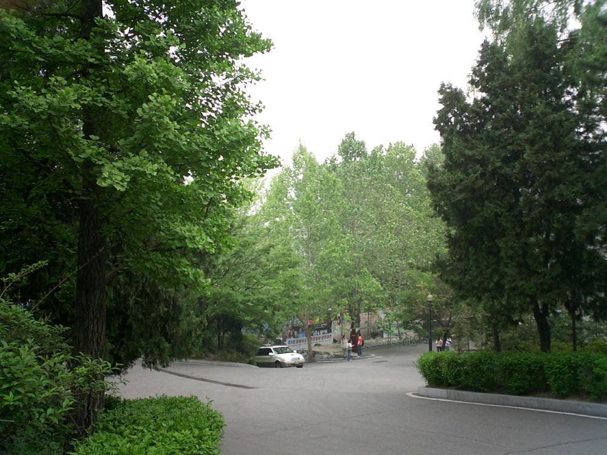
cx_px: 304
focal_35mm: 37
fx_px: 649
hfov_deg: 50.1
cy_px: 228
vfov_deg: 38.7
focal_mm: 5.6
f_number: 3.5
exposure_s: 1/200
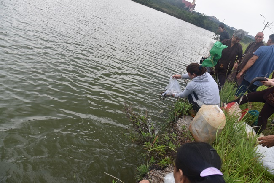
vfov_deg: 53.2
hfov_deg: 73.7
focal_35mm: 24
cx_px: 137
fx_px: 183
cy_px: 92
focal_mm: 24
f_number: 5.6
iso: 400
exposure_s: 1/125
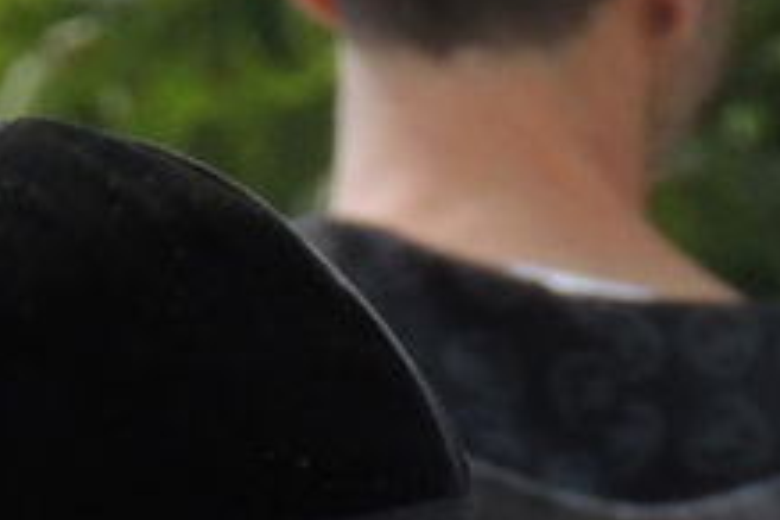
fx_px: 46753
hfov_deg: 1.0
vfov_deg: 0.6
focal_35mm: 2158
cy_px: 1225
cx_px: 687
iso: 360
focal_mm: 57.9
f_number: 4.8
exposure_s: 1/800
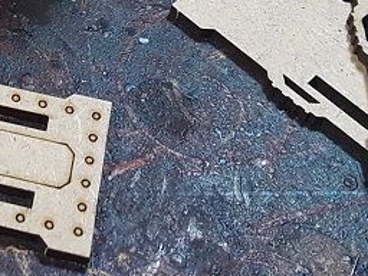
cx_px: -42
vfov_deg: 12.4
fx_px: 1191
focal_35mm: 112
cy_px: -171
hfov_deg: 17.0
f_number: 1.9
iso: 50
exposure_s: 1/40
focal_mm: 2.9
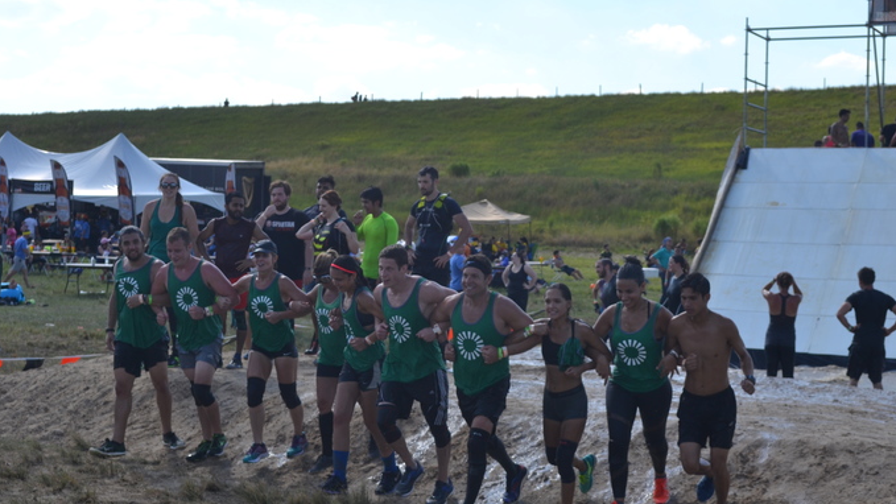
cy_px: 263
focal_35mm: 70
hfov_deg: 30.1
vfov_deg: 17.2
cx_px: 429
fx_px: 1663
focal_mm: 42
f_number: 8
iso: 100
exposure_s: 1/250
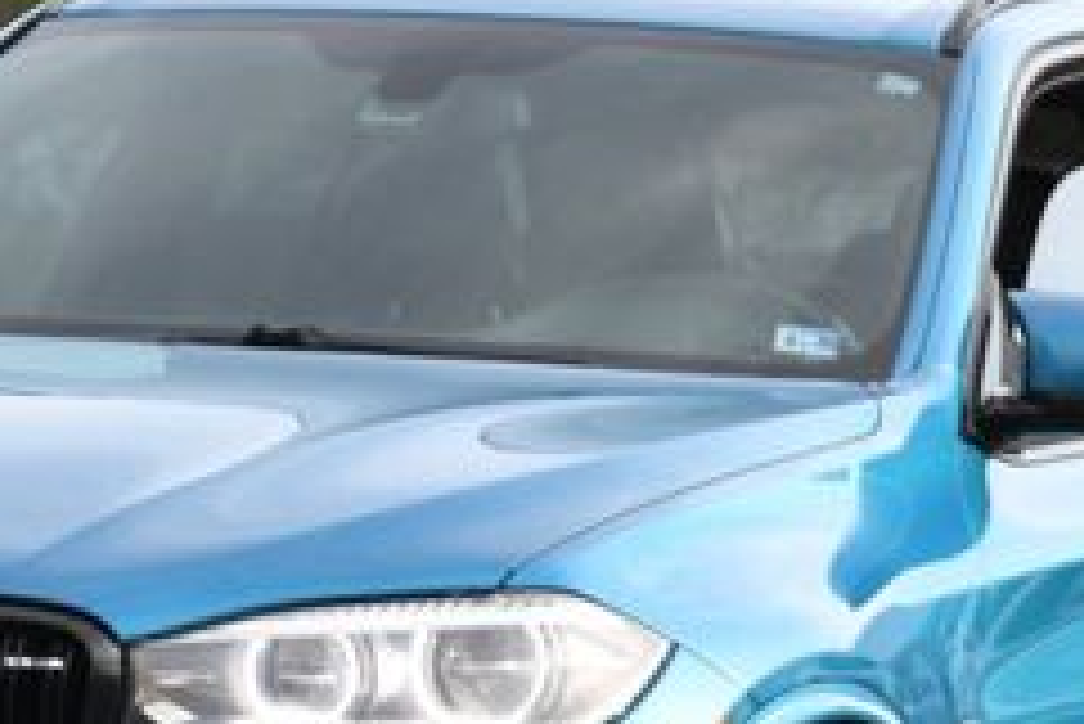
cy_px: 533
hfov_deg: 5.8
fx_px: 10786
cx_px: 351
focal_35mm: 358
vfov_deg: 3.8
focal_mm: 90
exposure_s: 1/160
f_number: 4.8
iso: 125
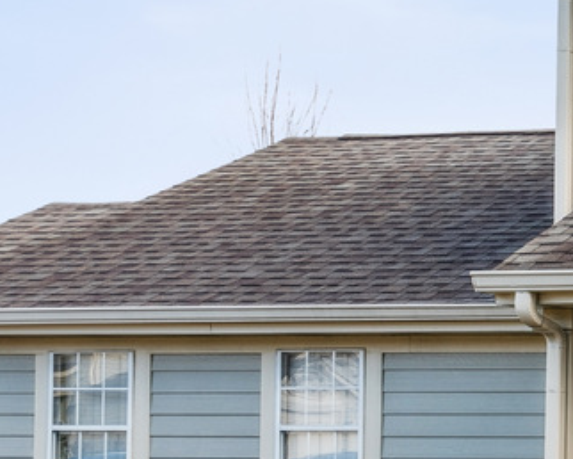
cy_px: 388
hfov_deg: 16.2
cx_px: 1295
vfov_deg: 21.7
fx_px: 1176
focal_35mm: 69
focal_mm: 14.7
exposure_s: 1/40
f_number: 13
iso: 400
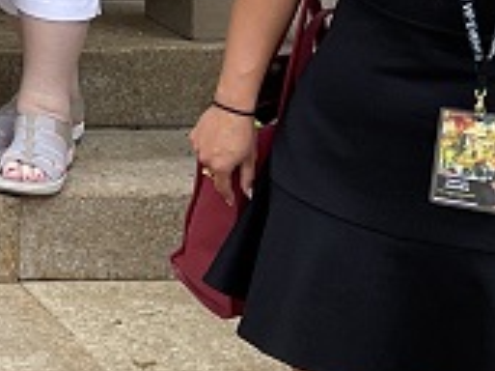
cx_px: -735
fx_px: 2172
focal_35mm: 152
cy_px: -229
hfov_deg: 10.8
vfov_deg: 9.4
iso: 32
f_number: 1.6
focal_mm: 5.1
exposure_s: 1/1238
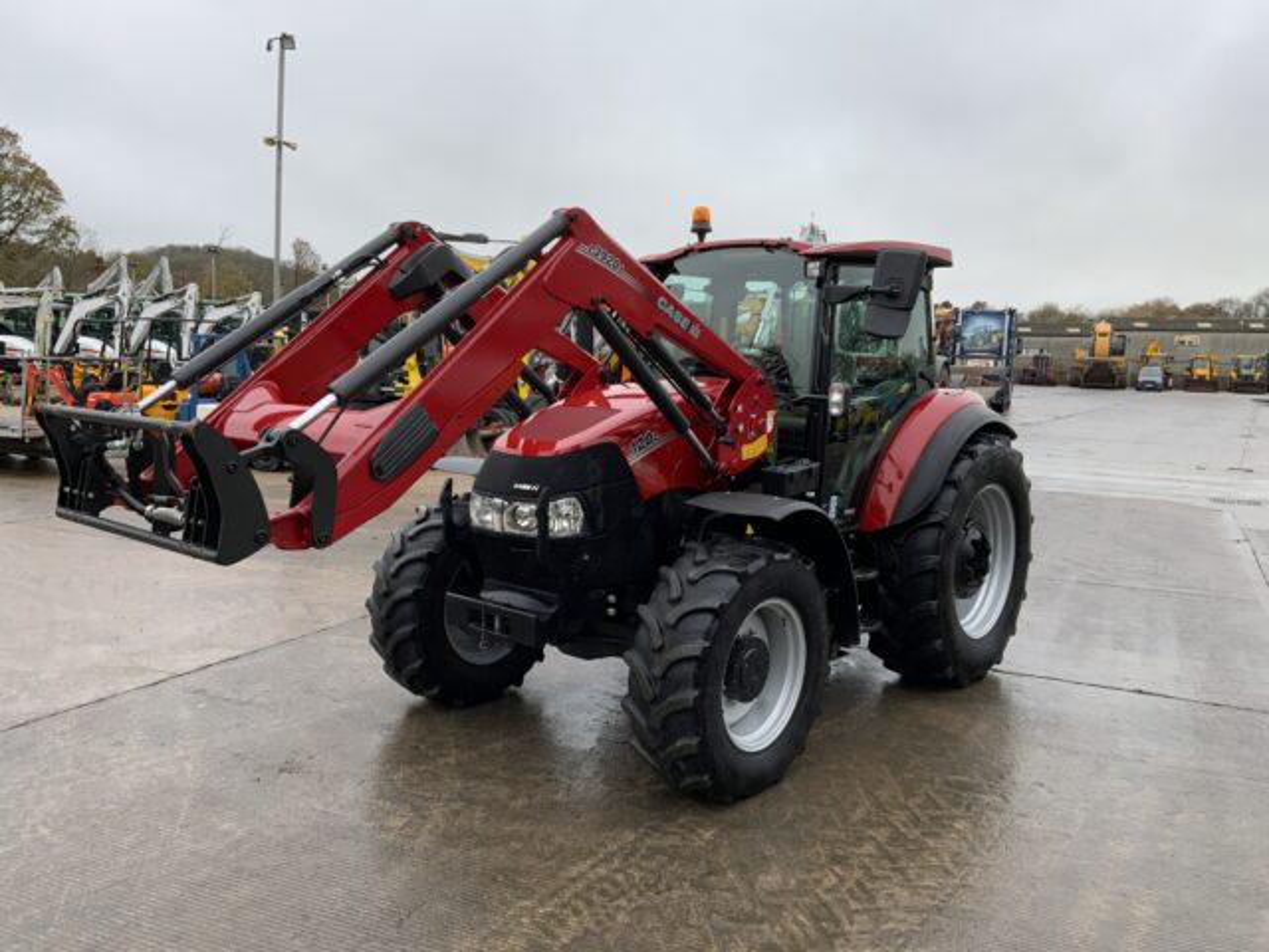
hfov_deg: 61.7
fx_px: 1063
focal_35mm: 29
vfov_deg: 48.2
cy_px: 476
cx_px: 634
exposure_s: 1/122
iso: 25
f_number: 1.8
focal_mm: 3
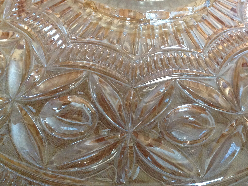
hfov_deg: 40.4
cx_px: 144
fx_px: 336
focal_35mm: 47
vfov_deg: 30.8
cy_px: 97
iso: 400
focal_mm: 4.28
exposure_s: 1/15
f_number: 2.4
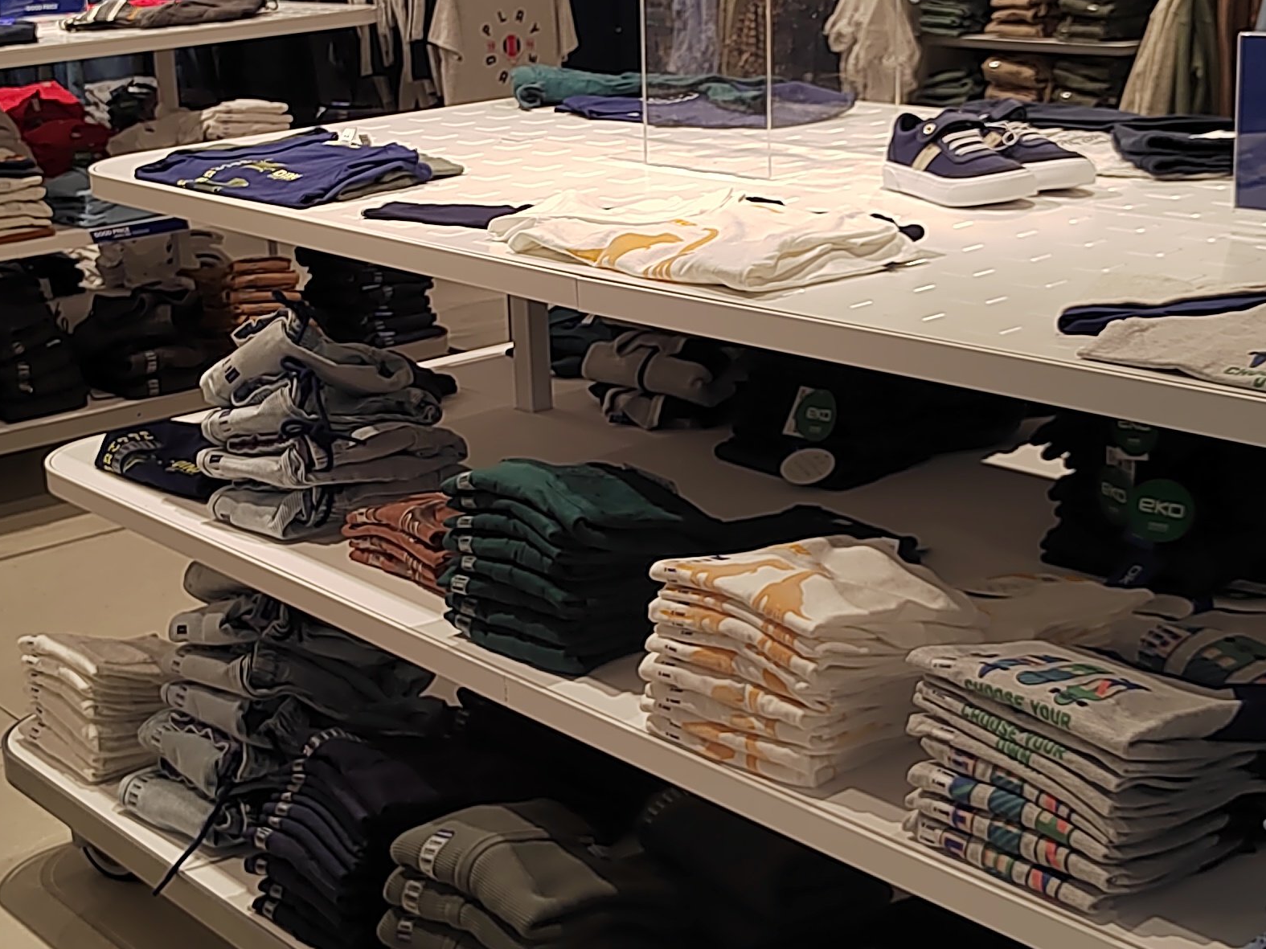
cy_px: 403
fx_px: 2084
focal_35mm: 57
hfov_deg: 33.7
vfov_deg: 25.6
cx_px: 497
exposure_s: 1/100
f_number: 1.9
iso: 163
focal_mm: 5.52
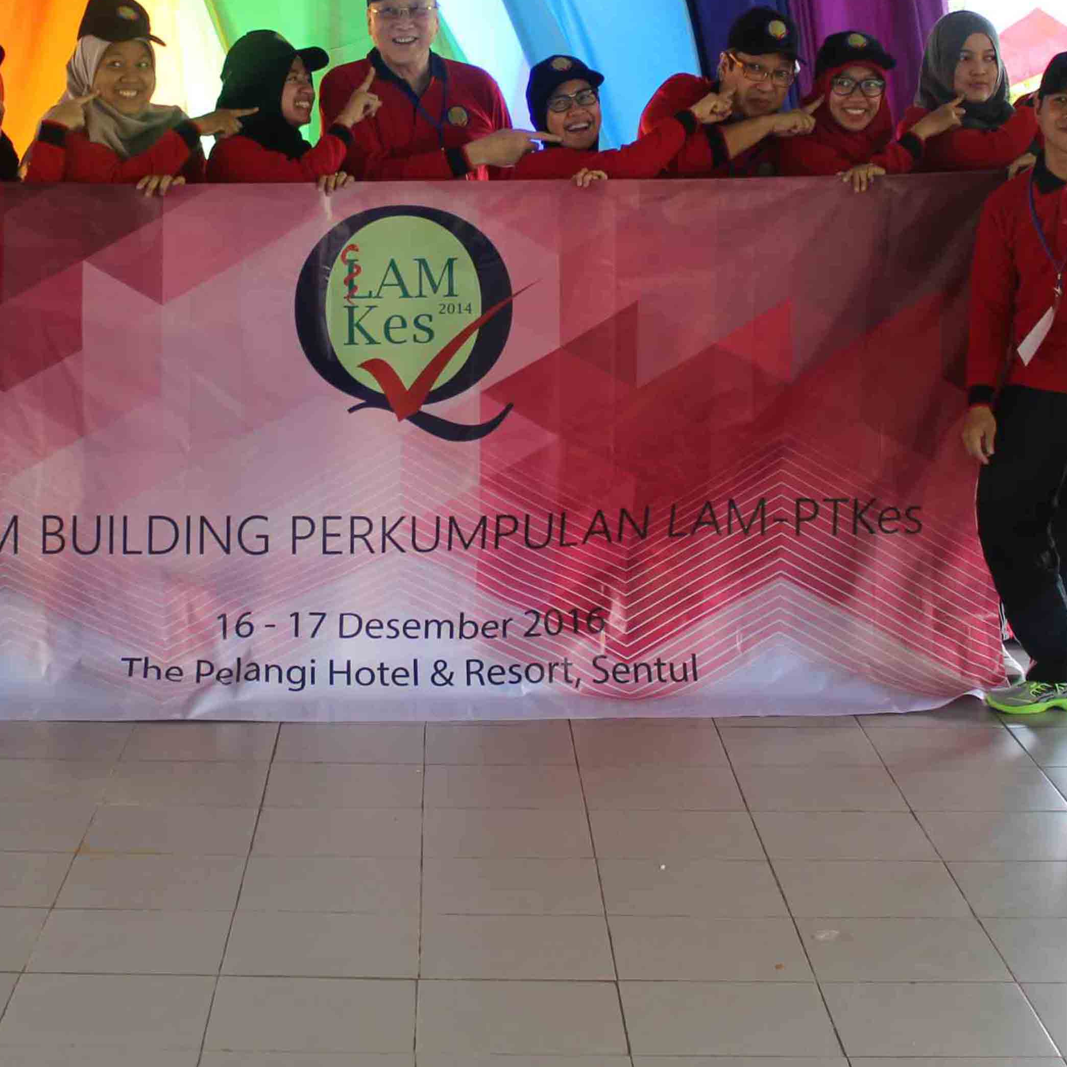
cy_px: 255
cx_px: 294
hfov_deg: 22.0
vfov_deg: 22.0
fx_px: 2720
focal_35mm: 78
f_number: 3.2
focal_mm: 26
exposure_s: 1/250
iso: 2000
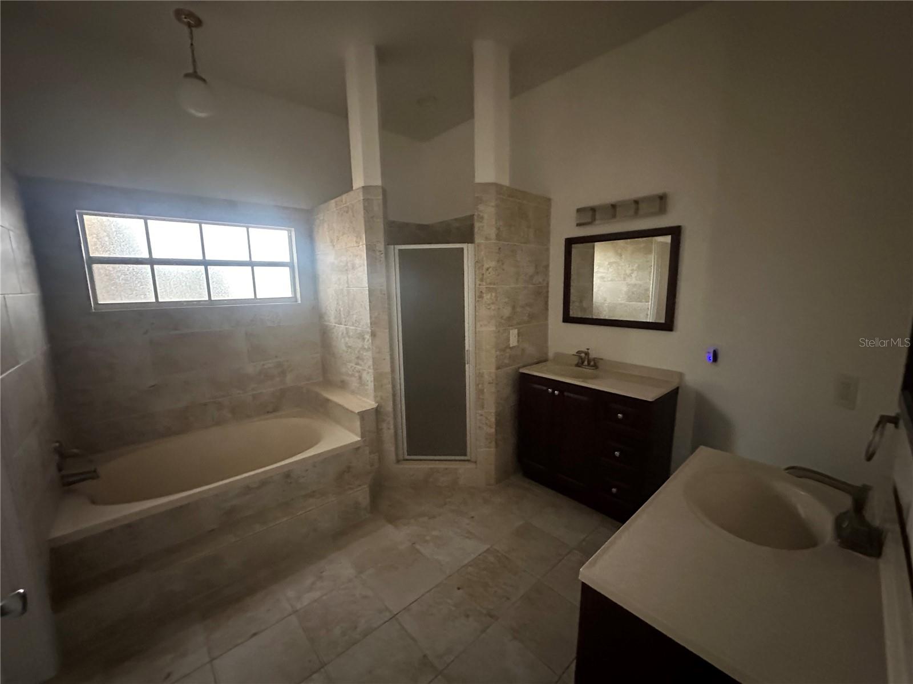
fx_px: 369
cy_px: 342
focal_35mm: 14
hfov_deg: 102.1
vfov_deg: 85.7
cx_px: 456
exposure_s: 1/30
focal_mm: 2.22
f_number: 2.2
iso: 1000
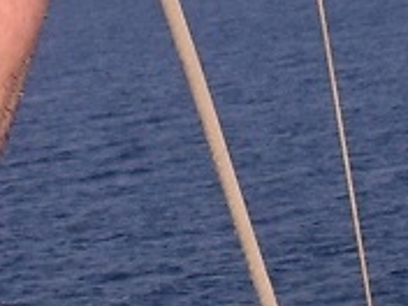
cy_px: -24
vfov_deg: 8.7
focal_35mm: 170
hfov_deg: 11.4
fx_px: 2004
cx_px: -103
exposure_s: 1/917
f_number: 4.1
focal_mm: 5.8
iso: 71
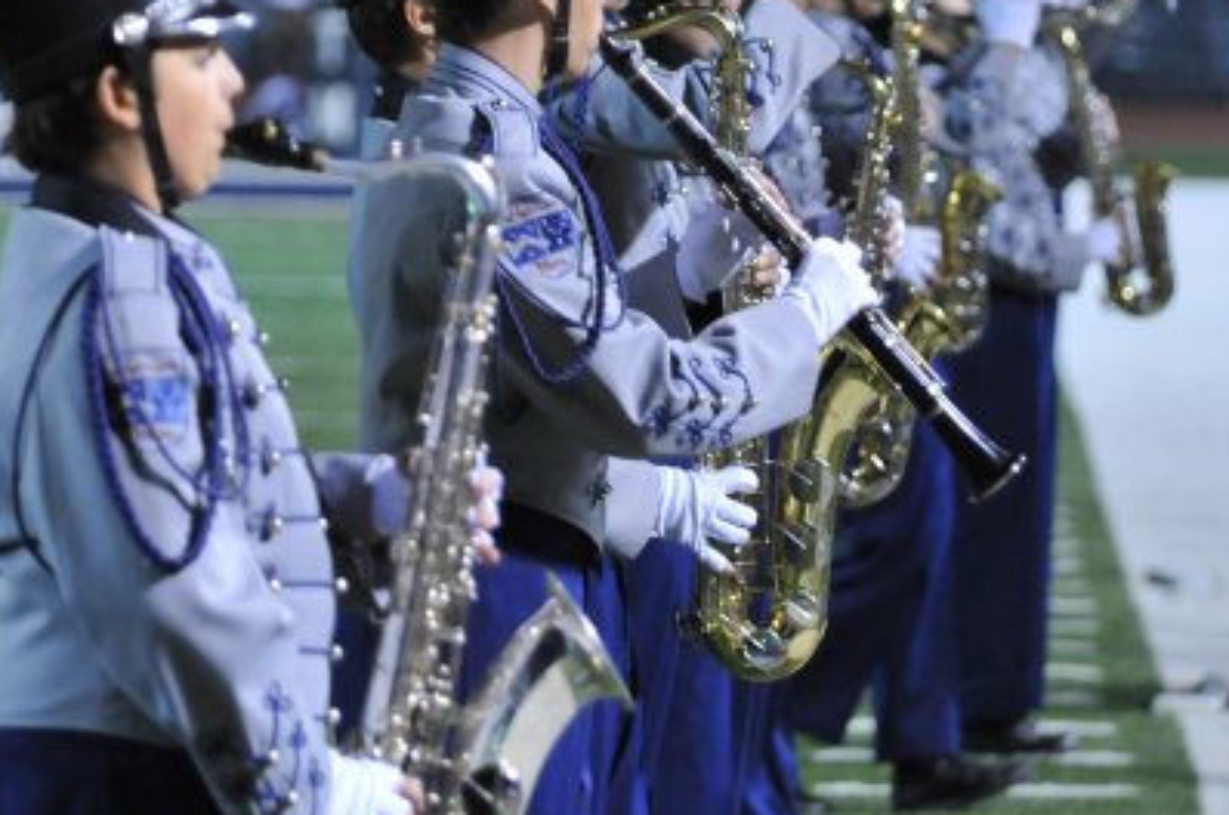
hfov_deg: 5.9
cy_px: 42
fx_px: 11929
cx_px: 614
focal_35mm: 350
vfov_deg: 3.9
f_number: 2.8
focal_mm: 116
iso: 1600
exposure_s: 1/160
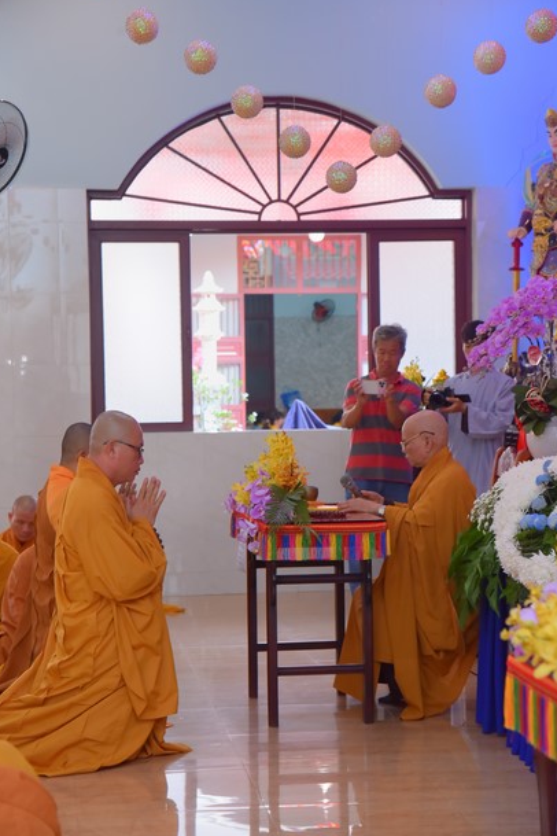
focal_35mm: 80
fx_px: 1857
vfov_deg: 25.4
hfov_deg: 17.1
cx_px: 265
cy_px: 408
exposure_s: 1/125
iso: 1250
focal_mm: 75
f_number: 5.6
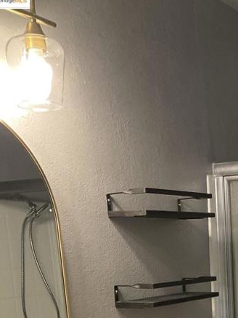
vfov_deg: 26.0
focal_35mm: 68
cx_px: 258
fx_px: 623
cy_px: 365
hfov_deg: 20.7
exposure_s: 1/60
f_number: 1.8
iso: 160
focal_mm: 3
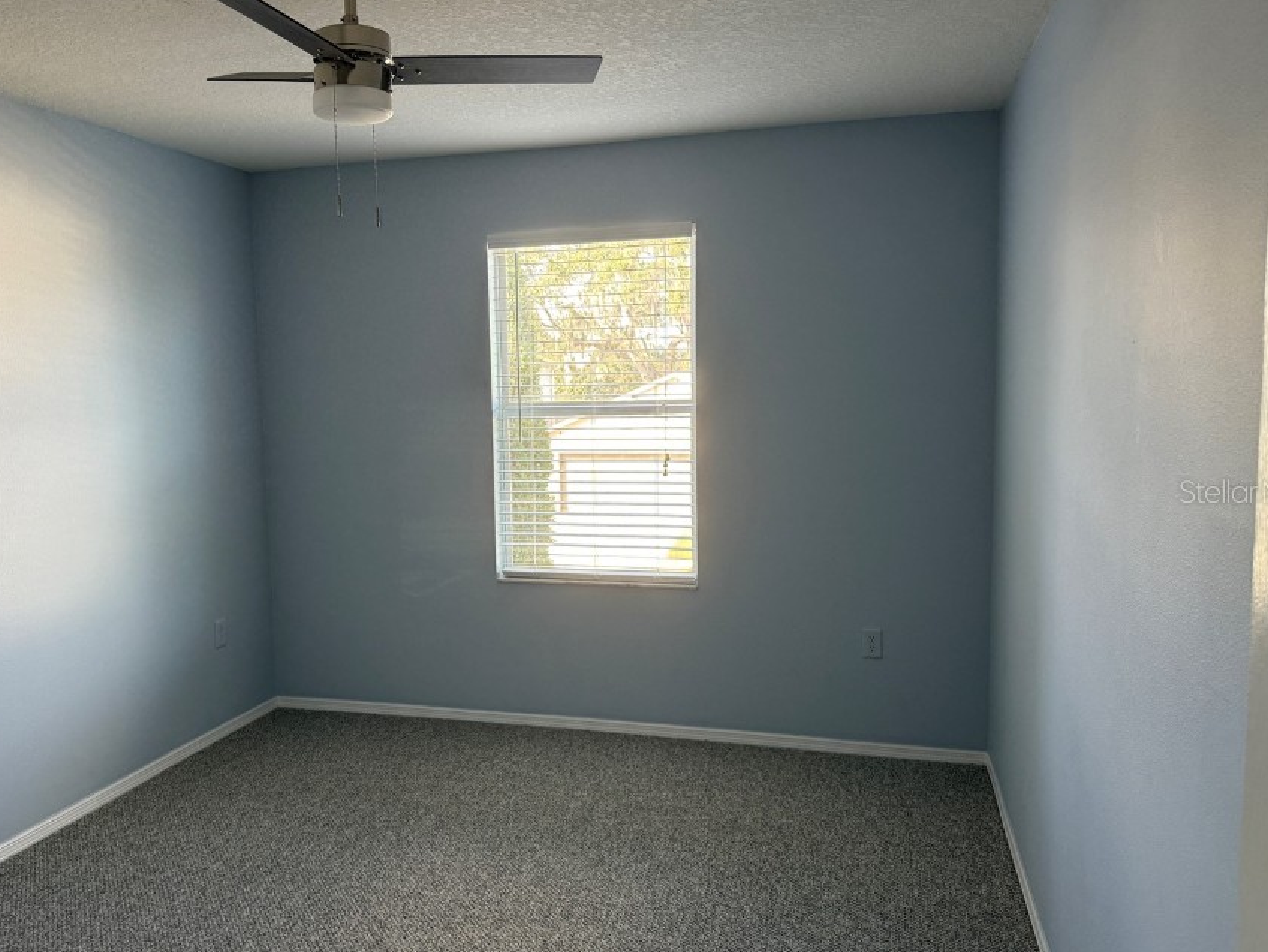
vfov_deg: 48.3
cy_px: 491
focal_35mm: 29
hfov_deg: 61.4
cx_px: 554
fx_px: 1063
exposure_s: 1/121
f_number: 1.78
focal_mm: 6.76
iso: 200
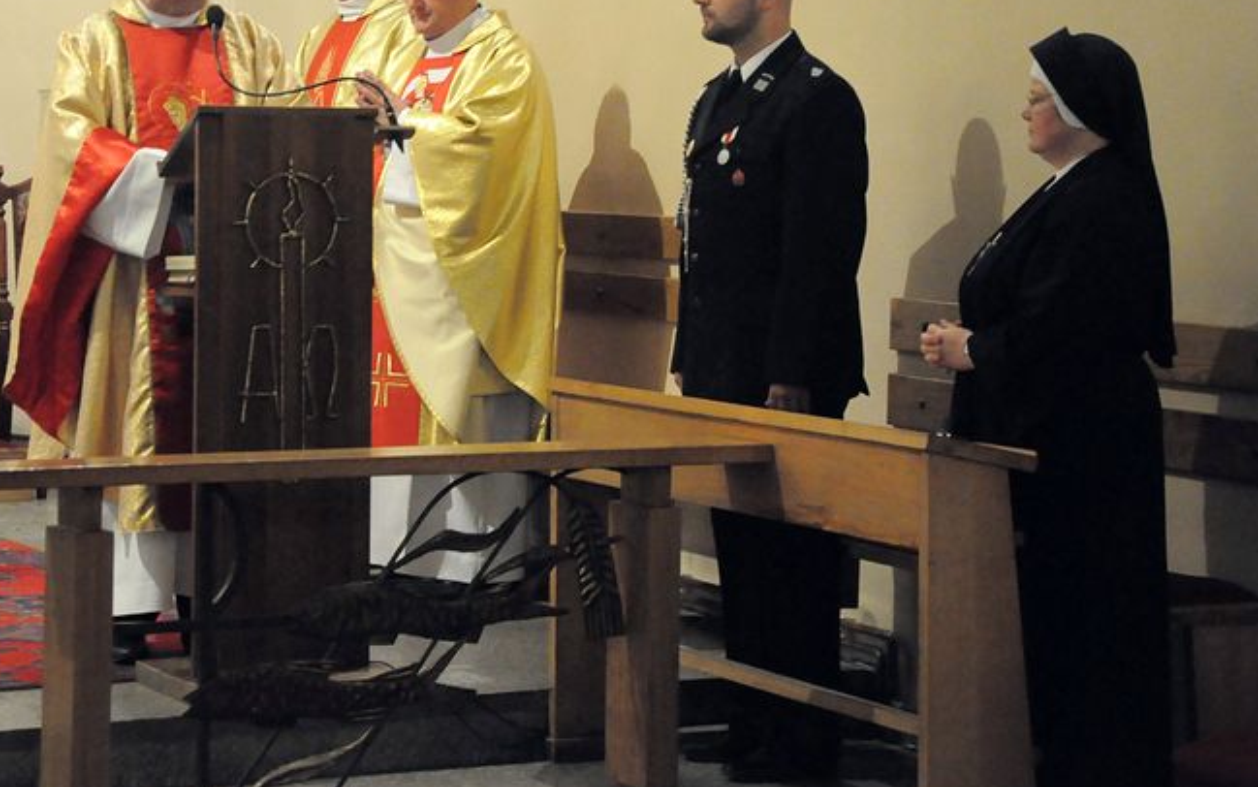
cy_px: 278
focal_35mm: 100
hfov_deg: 20.8
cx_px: 514
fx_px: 3429
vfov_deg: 13.1
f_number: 5
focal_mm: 50
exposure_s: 1/60
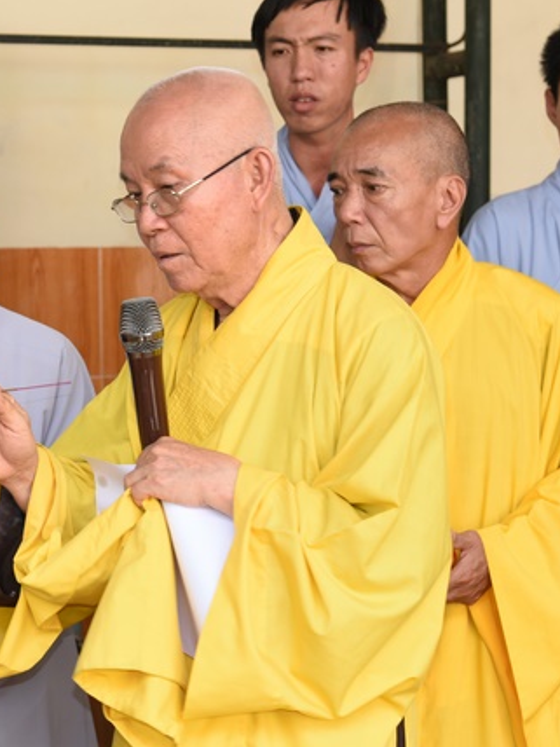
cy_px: 372
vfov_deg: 20.7
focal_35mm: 95
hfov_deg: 15.5
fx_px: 2049
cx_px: 155
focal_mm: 65
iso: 400
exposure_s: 1/80
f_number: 5.6
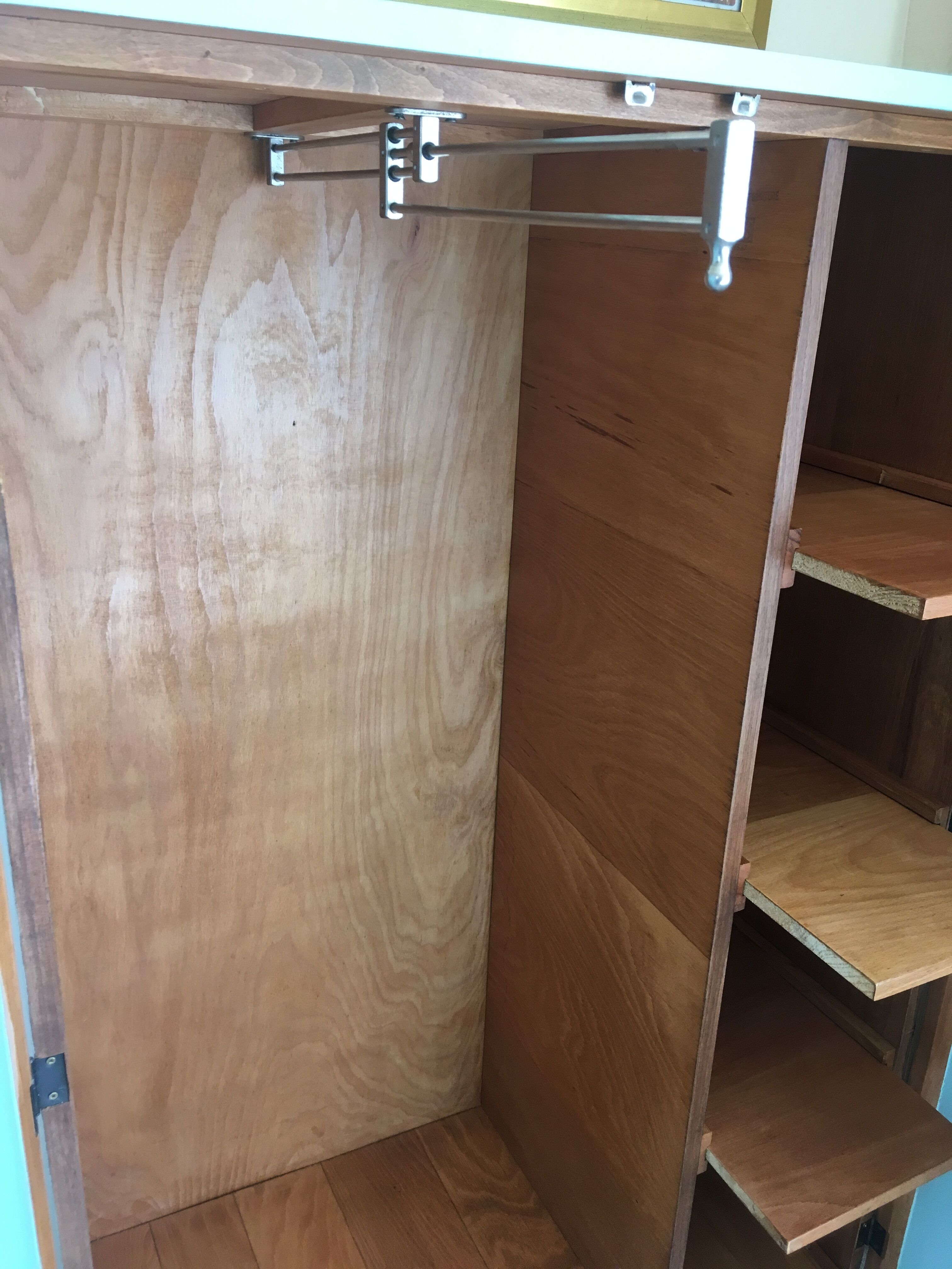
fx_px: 1063
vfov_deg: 61.7
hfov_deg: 48.2
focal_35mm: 29
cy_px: 634
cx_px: 476
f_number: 2.2
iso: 40
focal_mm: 4.15
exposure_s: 1/30
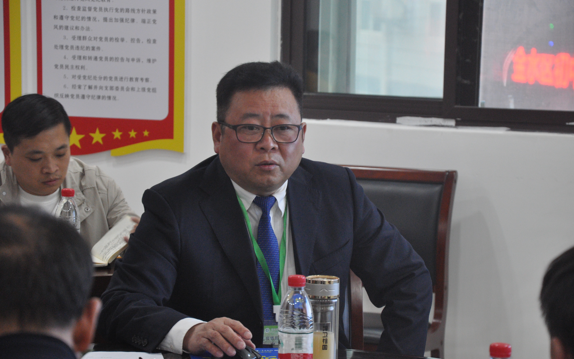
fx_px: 2206
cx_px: 286
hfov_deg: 14.8
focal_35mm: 141
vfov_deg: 9.3
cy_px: 169
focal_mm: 92
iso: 1600
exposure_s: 1/30
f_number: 5.6
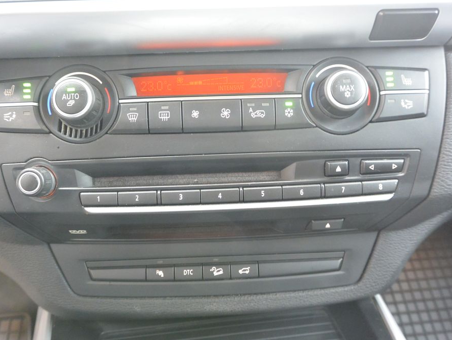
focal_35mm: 30
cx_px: 219
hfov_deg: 59.9
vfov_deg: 46.8
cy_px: 174
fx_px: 392
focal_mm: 10
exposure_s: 1/30
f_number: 3.5
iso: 1250
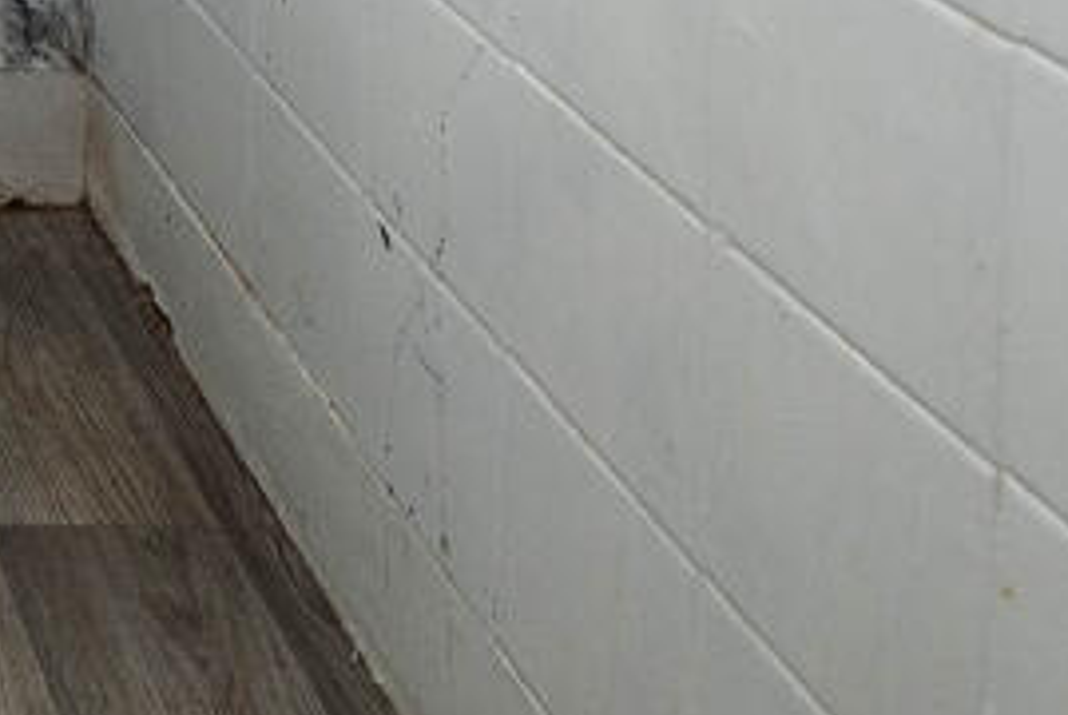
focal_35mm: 57
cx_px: -687
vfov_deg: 19.5
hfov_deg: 23.9
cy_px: -471
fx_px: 1693
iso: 320
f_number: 5.6
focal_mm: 10
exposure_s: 1/50
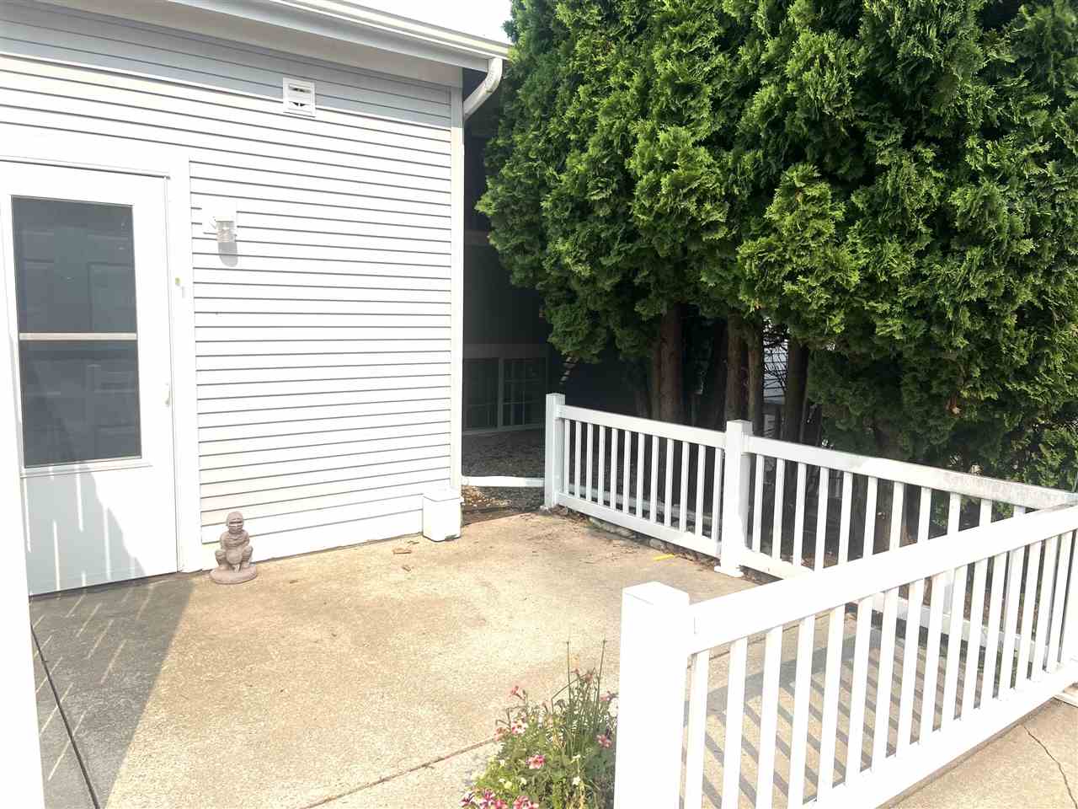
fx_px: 810
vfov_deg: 53.1
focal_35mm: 26
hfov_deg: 67.3
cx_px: 539
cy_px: 404
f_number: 1.5
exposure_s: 1/5319
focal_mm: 5.7
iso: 50
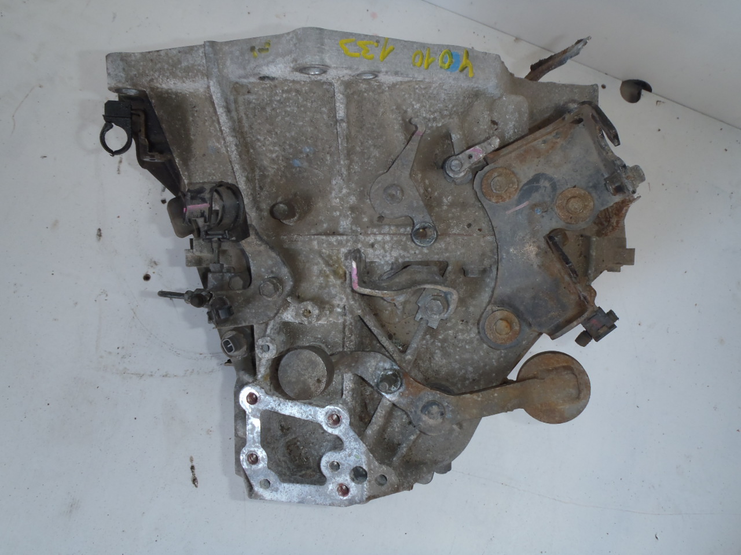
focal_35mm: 28
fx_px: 599
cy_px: 278
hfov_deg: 63.4
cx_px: 370
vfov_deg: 49.7
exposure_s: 1/30
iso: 100
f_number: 3.9
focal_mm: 5
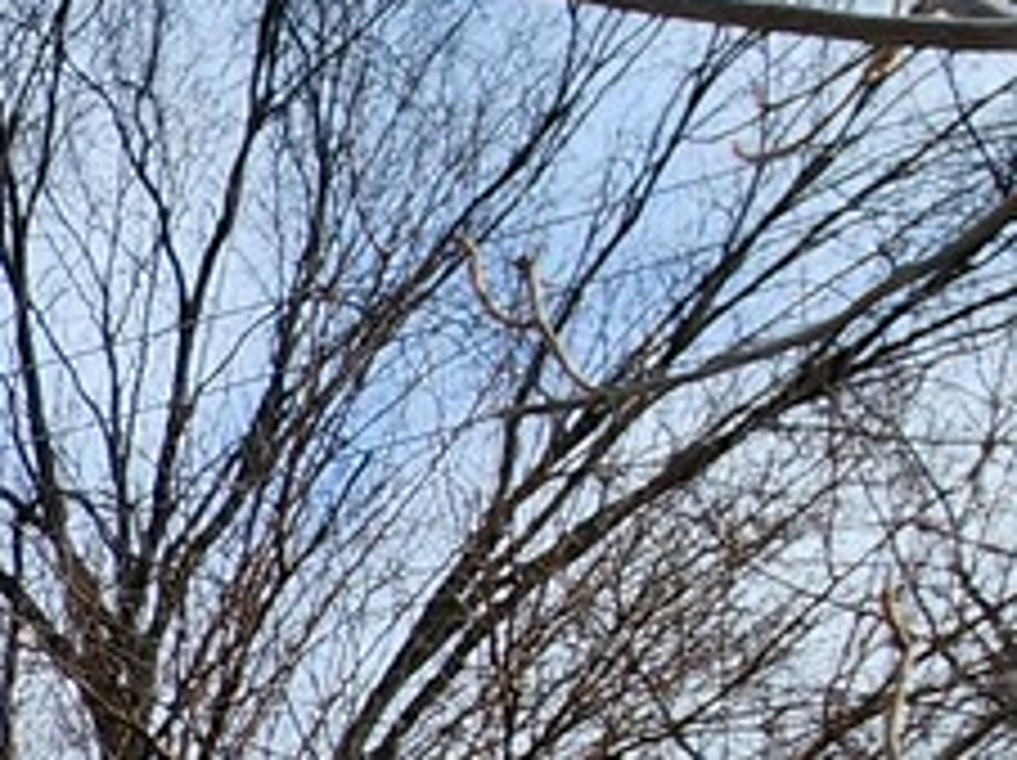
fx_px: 2436
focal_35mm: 83
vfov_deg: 14.7
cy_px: 1507
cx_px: -1602
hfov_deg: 13.7
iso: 50
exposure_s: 1/1343
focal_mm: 2.2
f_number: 2.2
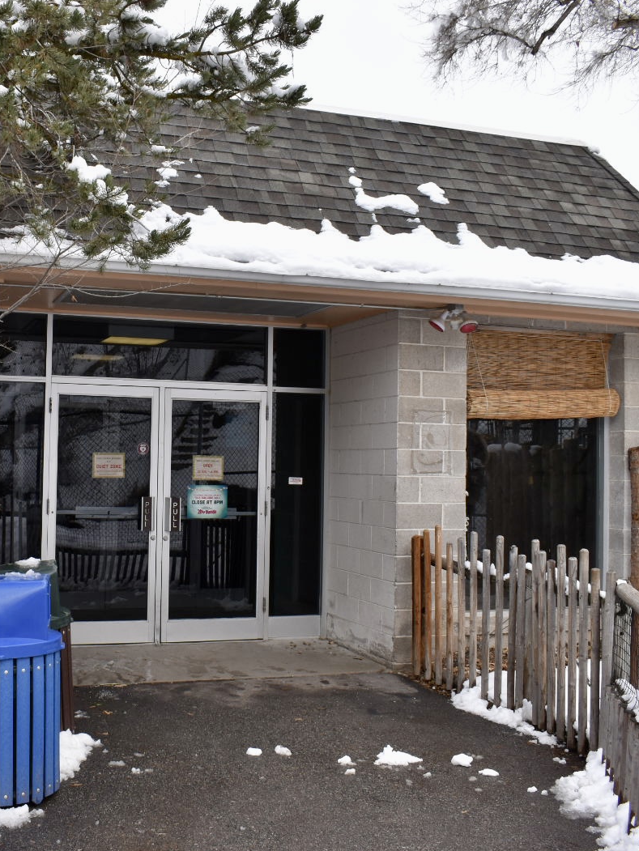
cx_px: 160
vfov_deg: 46.8
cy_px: 421
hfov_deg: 35.2
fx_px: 984
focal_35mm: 40
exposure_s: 1/250
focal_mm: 18
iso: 200
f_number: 7.1
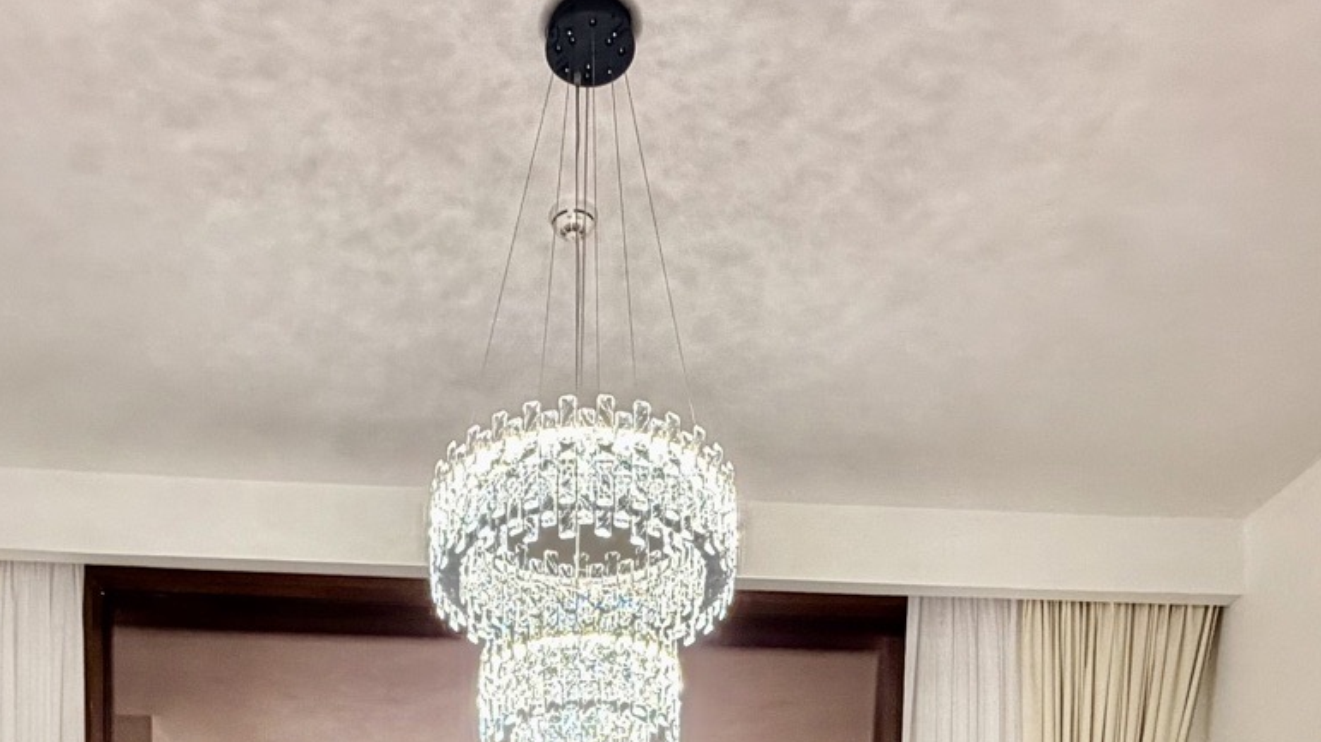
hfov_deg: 52.6
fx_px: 1331
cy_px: 1201
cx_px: 557
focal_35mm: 38
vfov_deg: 23.0
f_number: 2.2
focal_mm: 2.22
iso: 250
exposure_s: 1/60
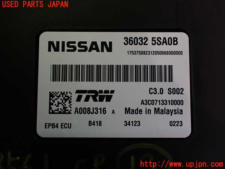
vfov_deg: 46.8
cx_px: 112
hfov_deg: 60.0
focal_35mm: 30
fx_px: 195
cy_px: 84
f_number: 2.3
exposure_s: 1/125
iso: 250
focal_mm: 5.4
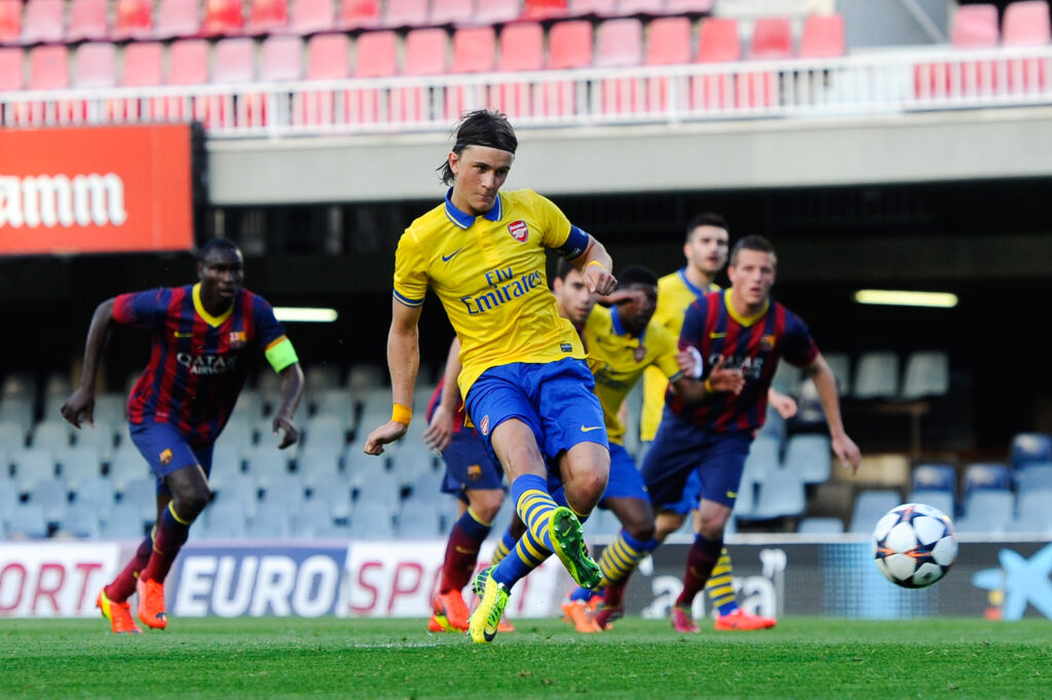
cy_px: 350
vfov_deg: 9.1
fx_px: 4380
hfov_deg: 13.7
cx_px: 526
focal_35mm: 150
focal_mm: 150
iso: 800
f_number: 3.5
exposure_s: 1/1000
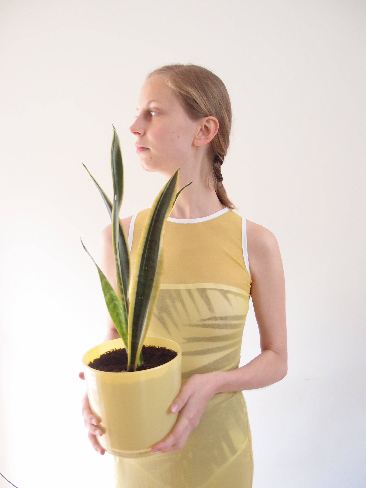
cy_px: 244
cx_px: 183
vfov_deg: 63.4
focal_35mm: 28
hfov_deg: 49.7
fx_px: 395
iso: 200
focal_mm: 6
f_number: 1.8
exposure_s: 1/25
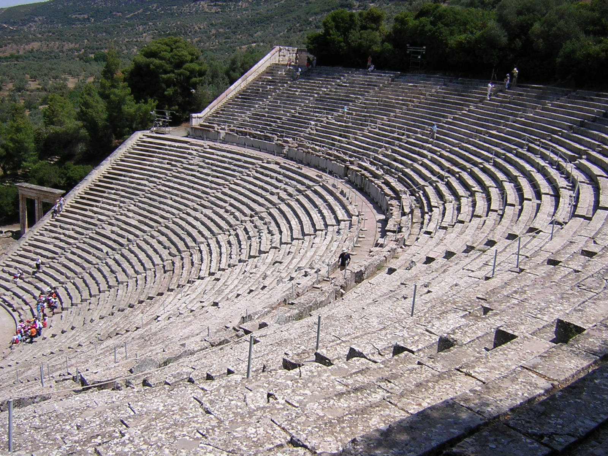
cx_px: 304
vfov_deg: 39.7
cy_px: 228
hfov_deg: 51.4
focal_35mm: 36
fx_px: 632
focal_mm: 4.7
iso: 100
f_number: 5.2
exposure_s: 1/468
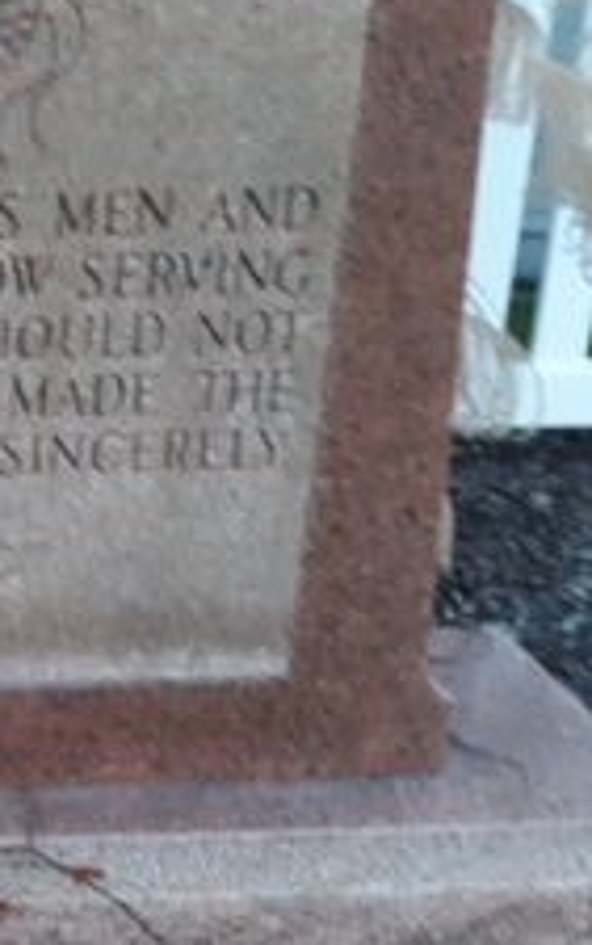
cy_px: 550
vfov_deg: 26.1
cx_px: -462
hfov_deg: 14.6
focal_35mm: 79
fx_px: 2035
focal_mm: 3.7
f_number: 1.7
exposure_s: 1/40
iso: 200
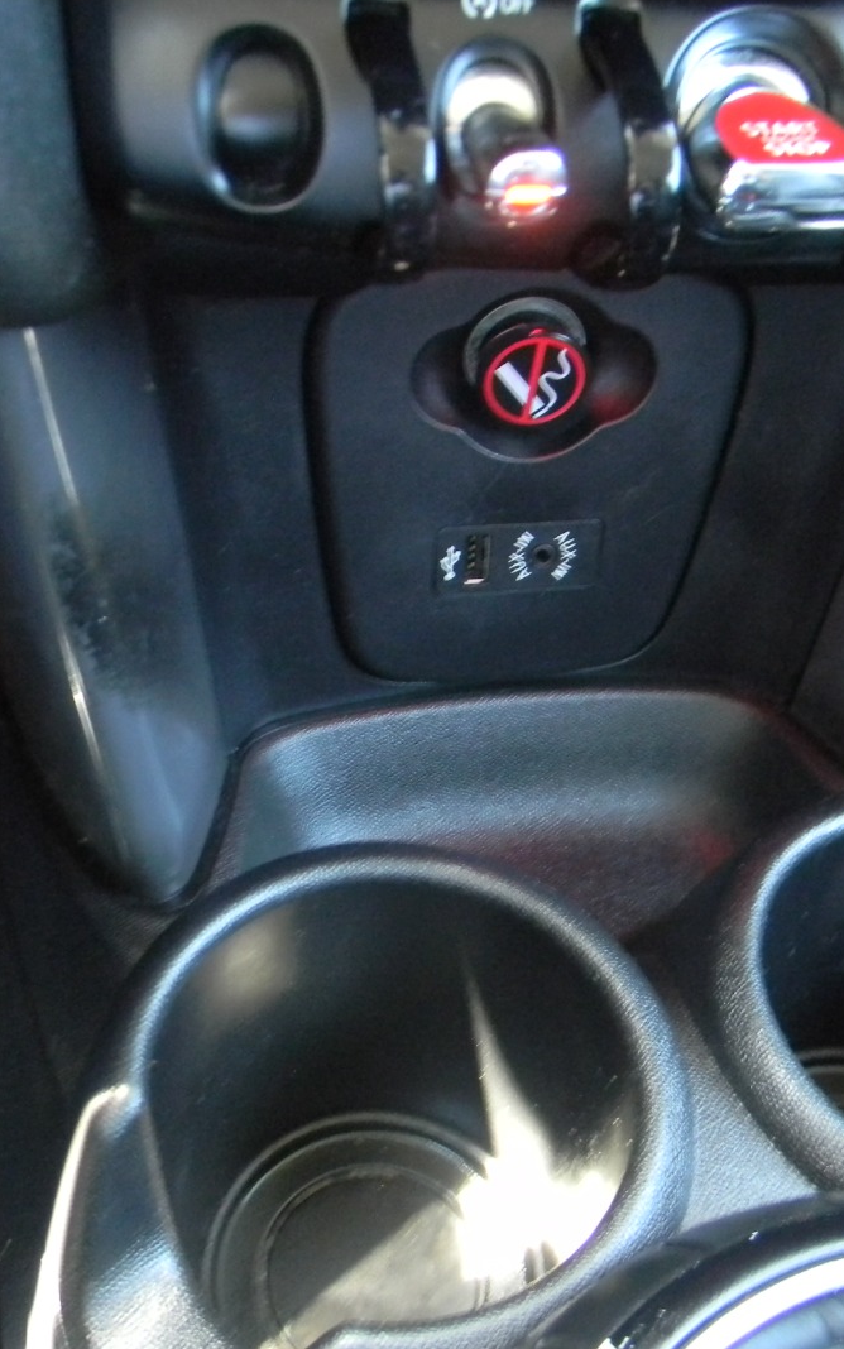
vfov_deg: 49.3
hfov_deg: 32.0
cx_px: 457
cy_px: 678
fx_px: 1471
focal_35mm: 40
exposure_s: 1/7.3
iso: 400
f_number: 3.5
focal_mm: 5
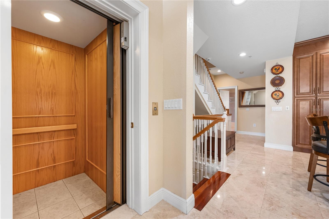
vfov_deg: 79.2
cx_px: 164
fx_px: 132
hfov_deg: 102.3
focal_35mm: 14
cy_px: 110
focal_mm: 14.5
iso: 500
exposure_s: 1/10
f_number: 8
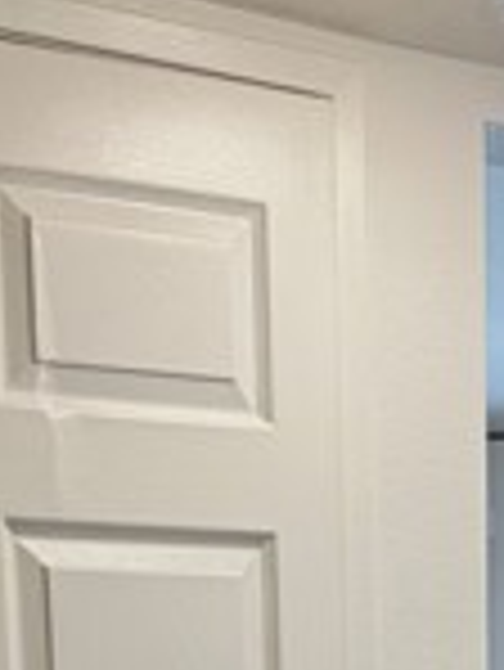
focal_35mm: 103
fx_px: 1997
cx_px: 351
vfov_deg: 16.9
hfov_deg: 14.4
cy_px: 1066
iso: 64
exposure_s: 1/120
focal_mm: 6.76
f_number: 1.78
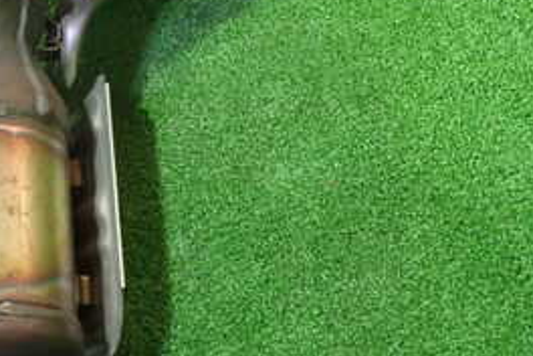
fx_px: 1051
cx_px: 73
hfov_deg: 27.6
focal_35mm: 71
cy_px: 85
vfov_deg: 19.0
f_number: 2.3
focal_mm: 5.4
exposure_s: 1/30
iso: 640
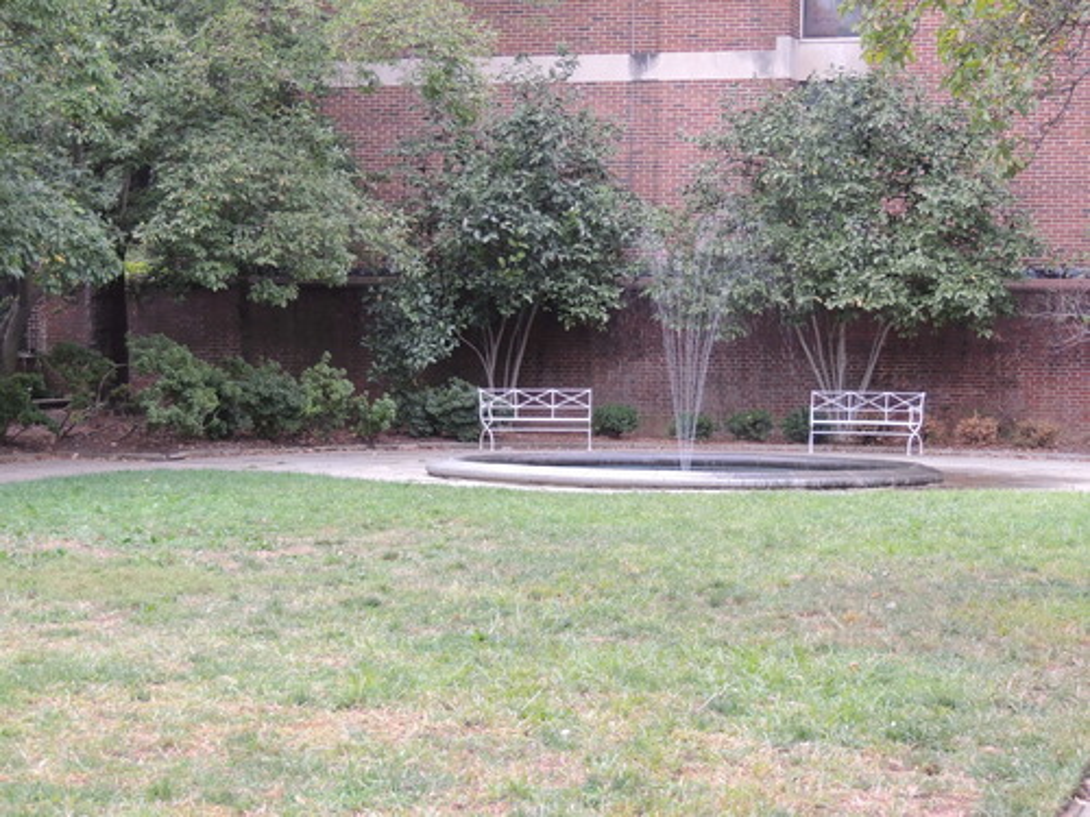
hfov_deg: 23.0
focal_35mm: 85
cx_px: 545
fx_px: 2677
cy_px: 408
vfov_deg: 17.4
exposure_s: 1/40
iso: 400
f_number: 4
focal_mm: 15.1
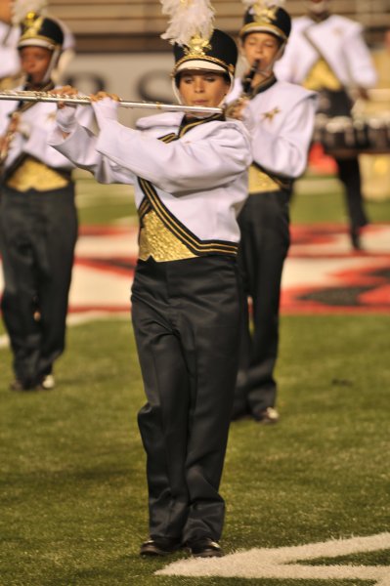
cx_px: 195
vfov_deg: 6.9
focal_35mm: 300
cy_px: 293
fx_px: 4883
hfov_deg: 4.6
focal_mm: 200
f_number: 2.8
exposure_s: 1/80
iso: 200
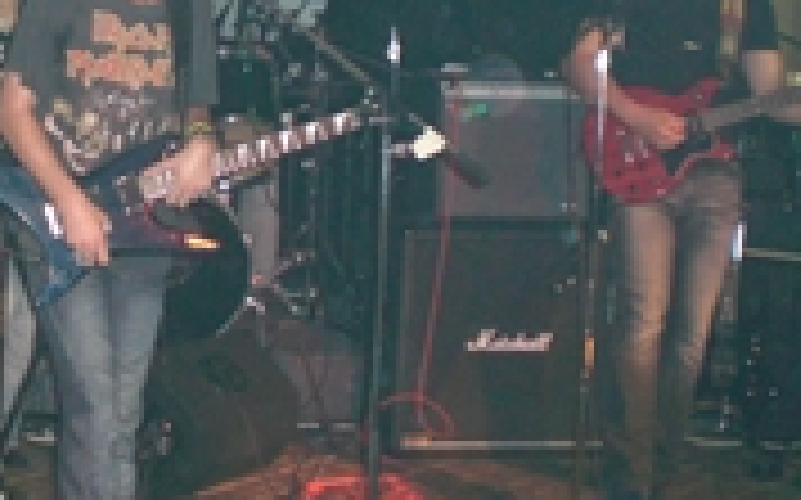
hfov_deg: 25.3
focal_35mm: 79
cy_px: 252
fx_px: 1723
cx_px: 76
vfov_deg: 16.5
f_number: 3.1
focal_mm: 6.3
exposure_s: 1/60
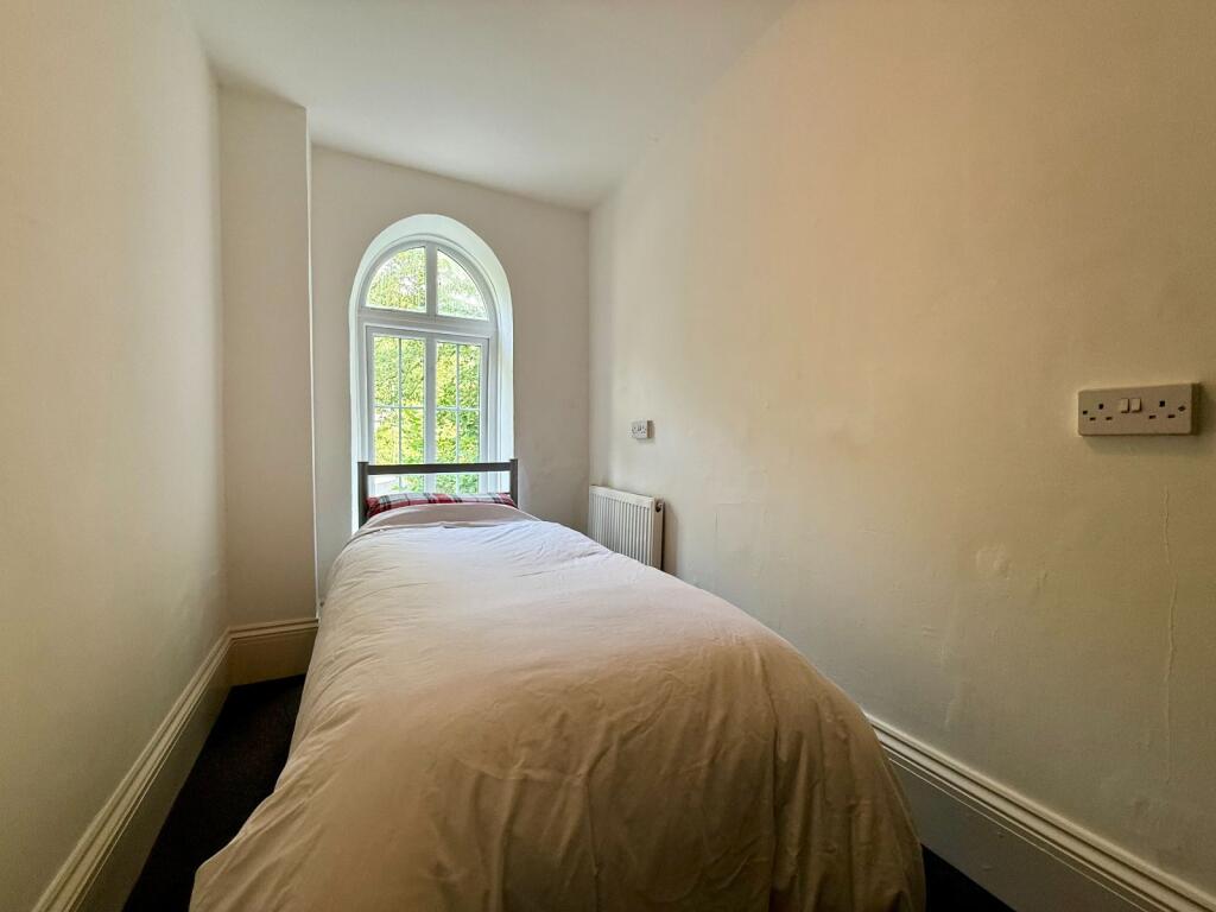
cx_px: 608
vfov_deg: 85.7
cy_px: 456
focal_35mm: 14
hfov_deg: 102.1
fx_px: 492
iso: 125
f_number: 2.2
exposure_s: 1/100
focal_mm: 2.22
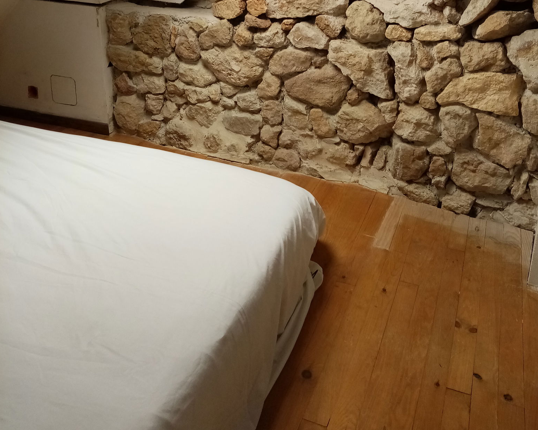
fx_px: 557
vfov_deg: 40.3
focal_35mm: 35
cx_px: 276
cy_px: 81
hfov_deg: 51.5
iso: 147
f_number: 1.8
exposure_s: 1/33.3
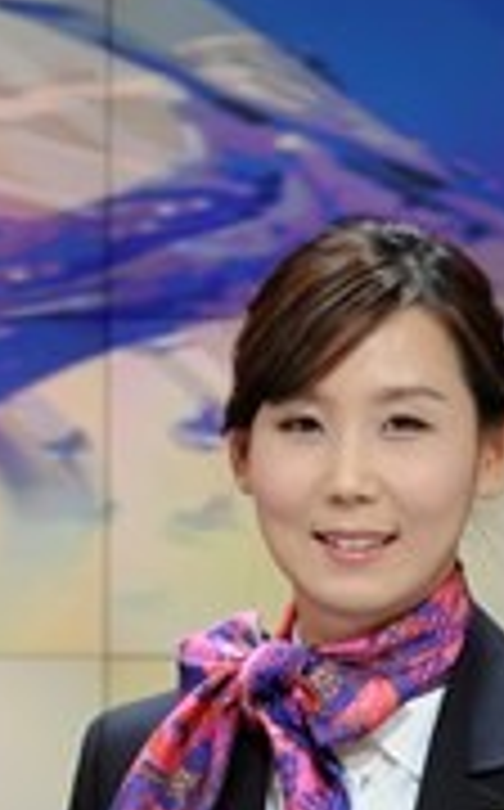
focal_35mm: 255
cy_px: 632
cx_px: -184
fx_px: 5622
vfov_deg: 8.2
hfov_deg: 5.1
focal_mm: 90
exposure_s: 1/125
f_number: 5
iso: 1000
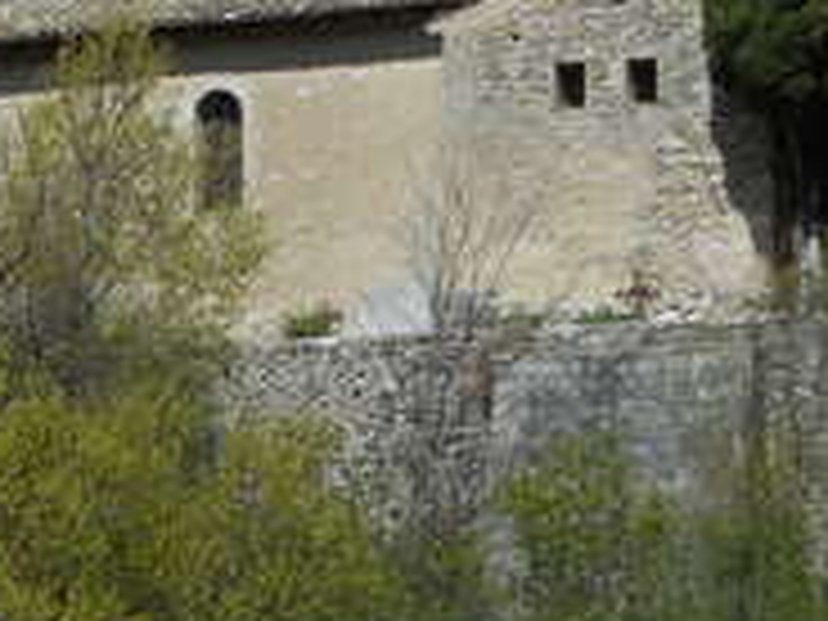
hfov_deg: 5.9
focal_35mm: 332
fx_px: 7941
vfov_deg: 4.5
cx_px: -297
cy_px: 184
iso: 80
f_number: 5.8
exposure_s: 1/500
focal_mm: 18.2
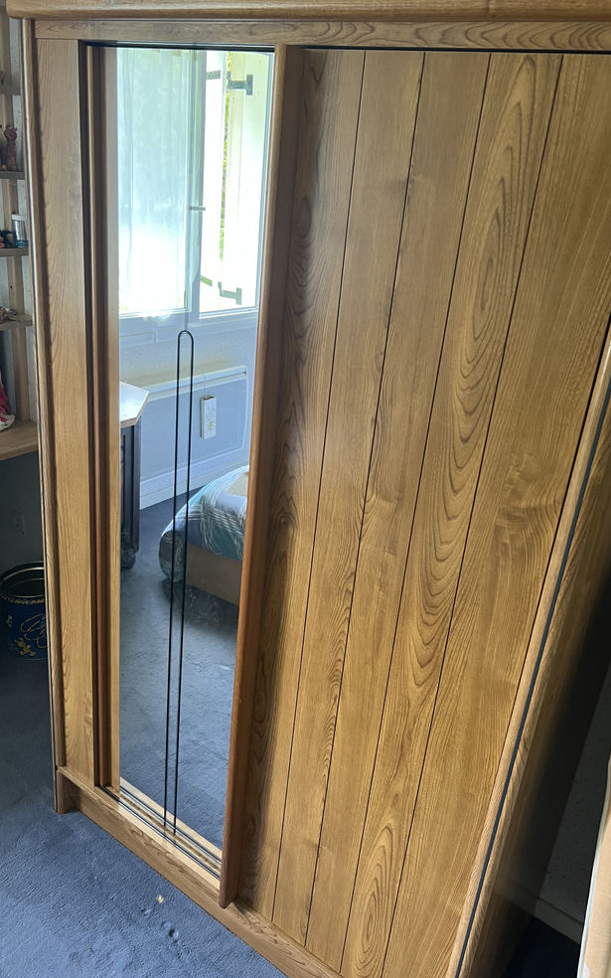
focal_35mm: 28
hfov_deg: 44.5
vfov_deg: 66.5
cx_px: 325
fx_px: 746
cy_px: 486
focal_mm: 5.7
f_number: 1.5
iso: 250
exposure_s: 1/50
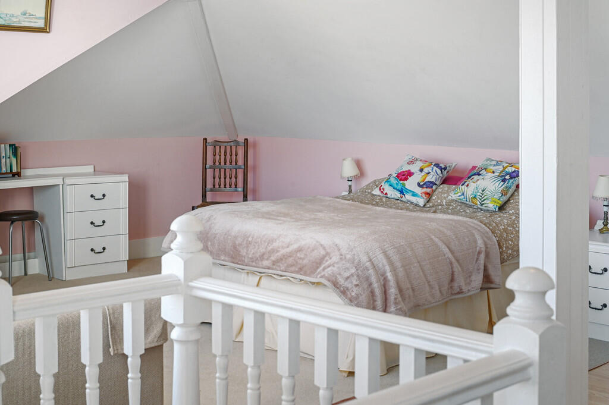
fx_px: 845
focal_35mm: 50
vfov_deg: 26.9
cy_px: 202
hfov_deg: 39.6
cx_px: 304
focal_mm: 50
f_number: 10
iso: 400
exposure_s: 1/5
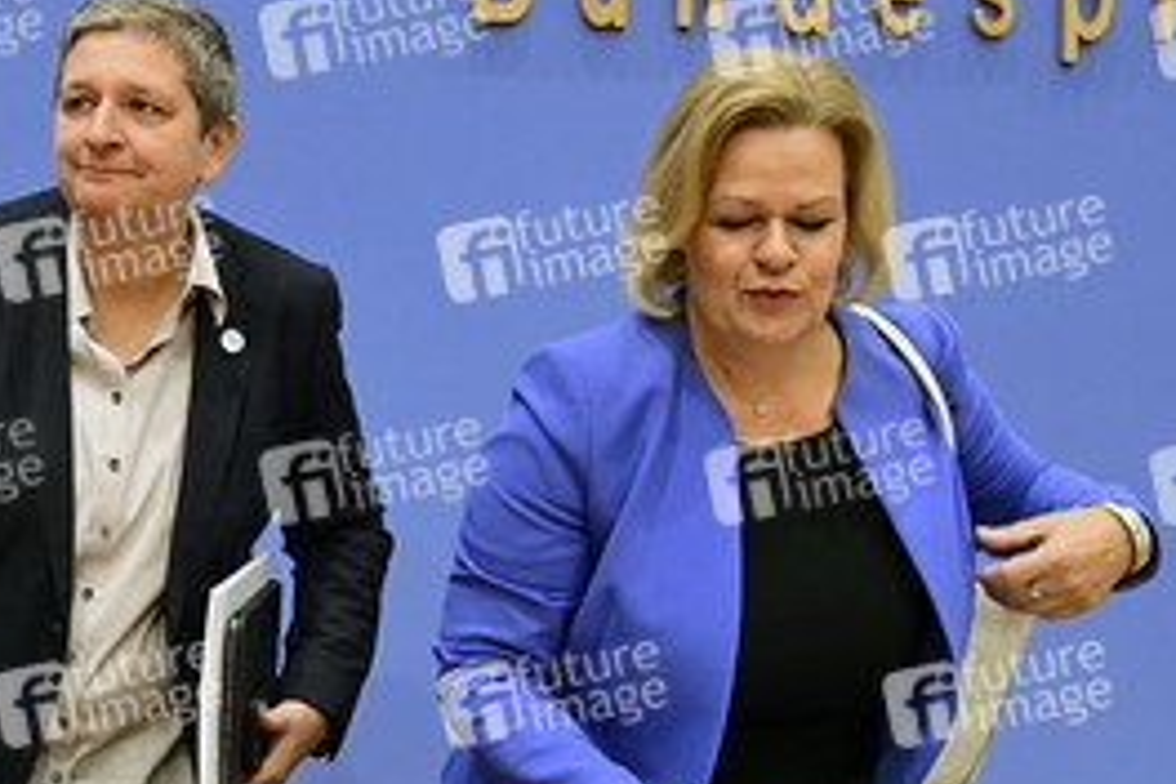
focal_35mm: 41
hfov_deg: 46.9
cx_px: 434
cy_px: 584
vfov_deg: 32.1
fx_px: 1339
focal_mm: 24
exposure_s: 1/400
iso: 5000
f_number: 5
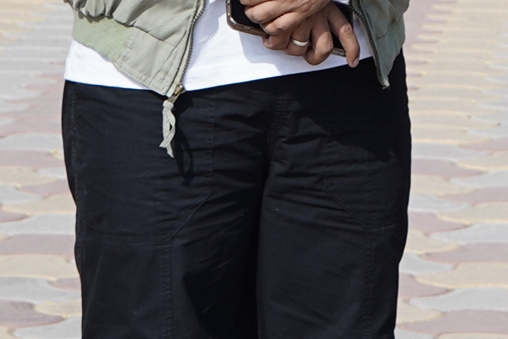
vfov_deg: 4.4
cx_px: 786
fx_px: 4403
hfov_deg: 6.5
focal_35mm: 312
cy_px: -259
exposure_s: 1/500
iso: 100
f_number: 5.6
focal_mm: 40
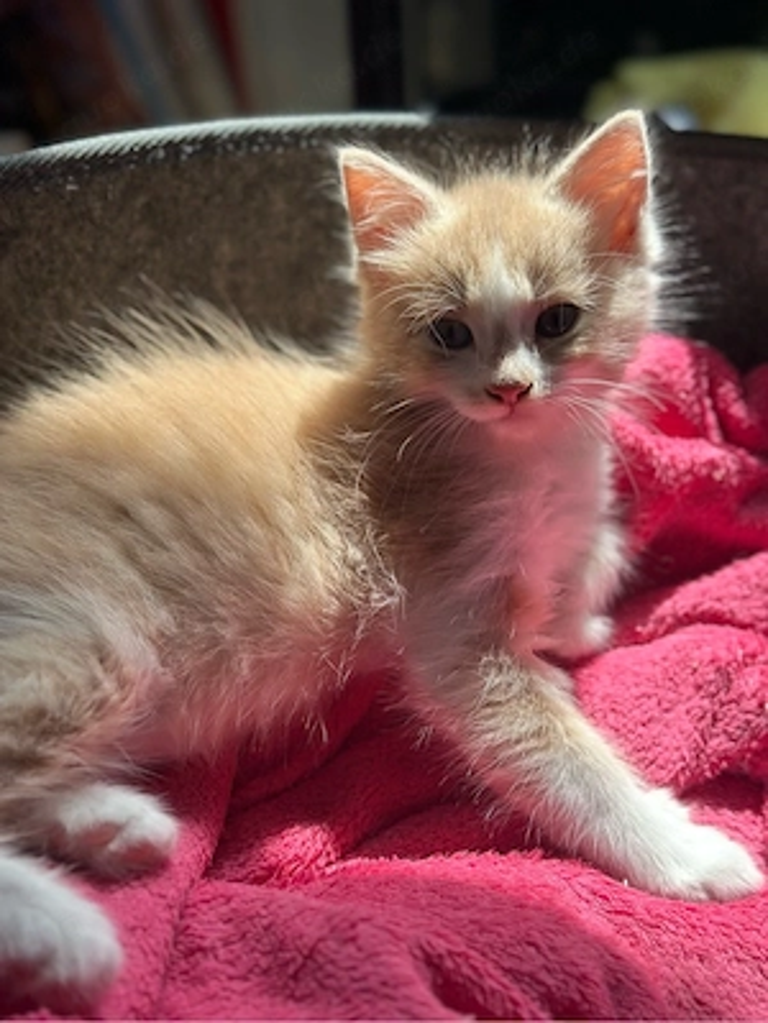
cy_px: 512
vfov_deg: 39.7
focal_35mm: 48
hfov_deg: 30.3
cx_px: 384
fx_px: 1420
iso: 80
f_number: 1.78
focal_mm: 6.86
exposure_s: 1/1050
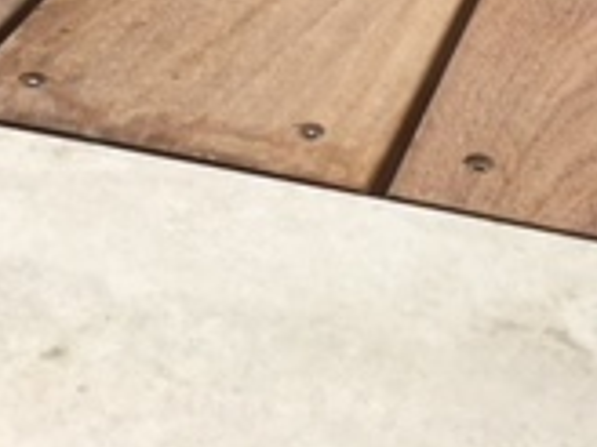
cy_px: -411
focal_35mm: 113
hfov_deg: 17.4
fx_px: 1949
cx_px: 368
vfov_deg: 11.9
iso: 25
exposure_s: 1/4049
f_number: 2.2
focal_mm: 4.15
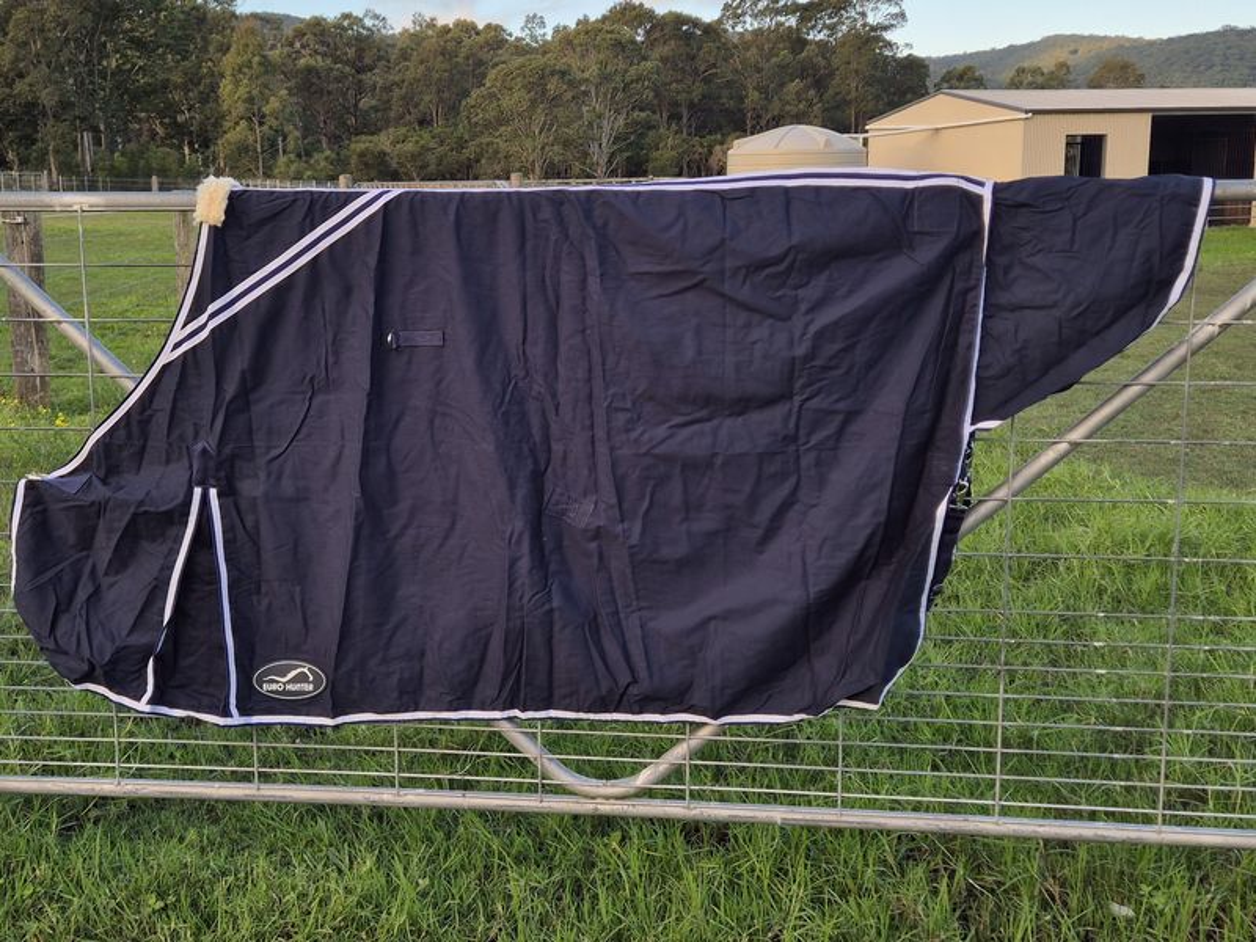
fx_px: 835
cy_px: 471
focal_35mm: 23
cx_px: 628
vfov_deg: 58.9
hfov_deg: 73.9
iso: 25
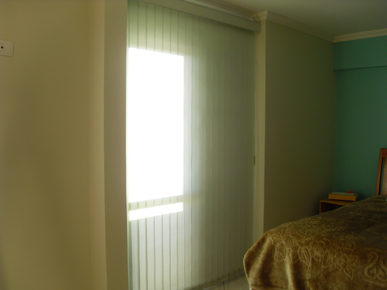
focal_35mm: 34
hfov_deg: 54.0
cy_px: 145
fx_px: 380
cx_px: 194
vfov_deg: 41.8
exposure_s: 1/125
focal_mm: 6.3
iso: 80
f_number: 2.8
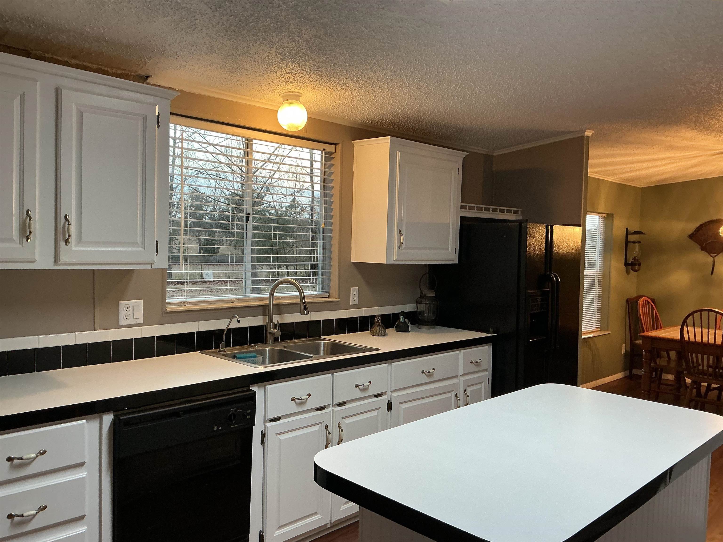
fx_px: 606
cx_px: 362
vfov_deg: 48.2
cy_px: 271
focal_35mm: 29
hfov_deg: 61.7
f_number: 1.8
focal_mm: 3
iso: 80
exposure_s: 1/60
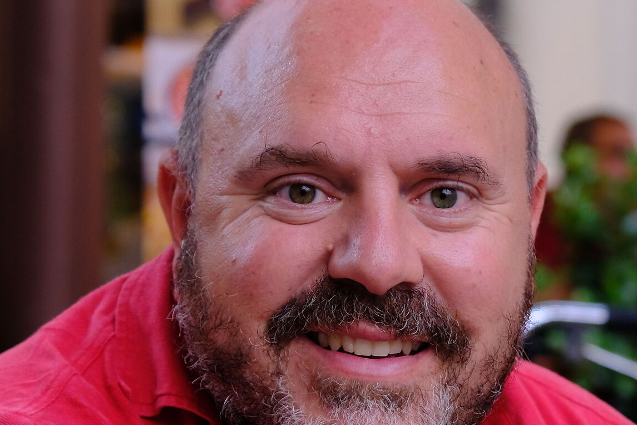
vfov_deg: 9.0
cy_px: 315
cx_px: 378
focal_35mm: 153
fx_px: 2707
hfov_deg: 13.4
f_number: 4
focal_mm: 48.5
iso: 1600
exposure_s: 1/75
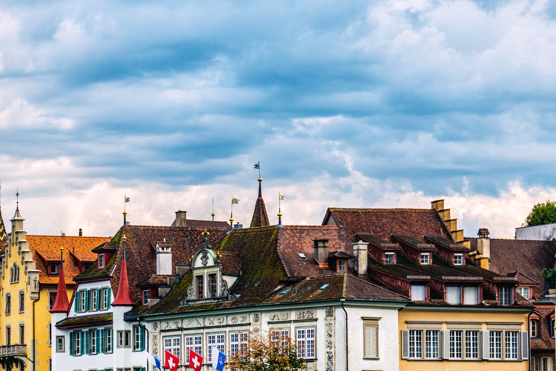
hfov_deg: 14.8
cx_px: -105
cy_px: 360
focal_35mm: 134
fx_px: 2070
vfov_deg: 10.2
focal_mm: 56
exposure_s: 1/200
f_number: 8
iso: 160
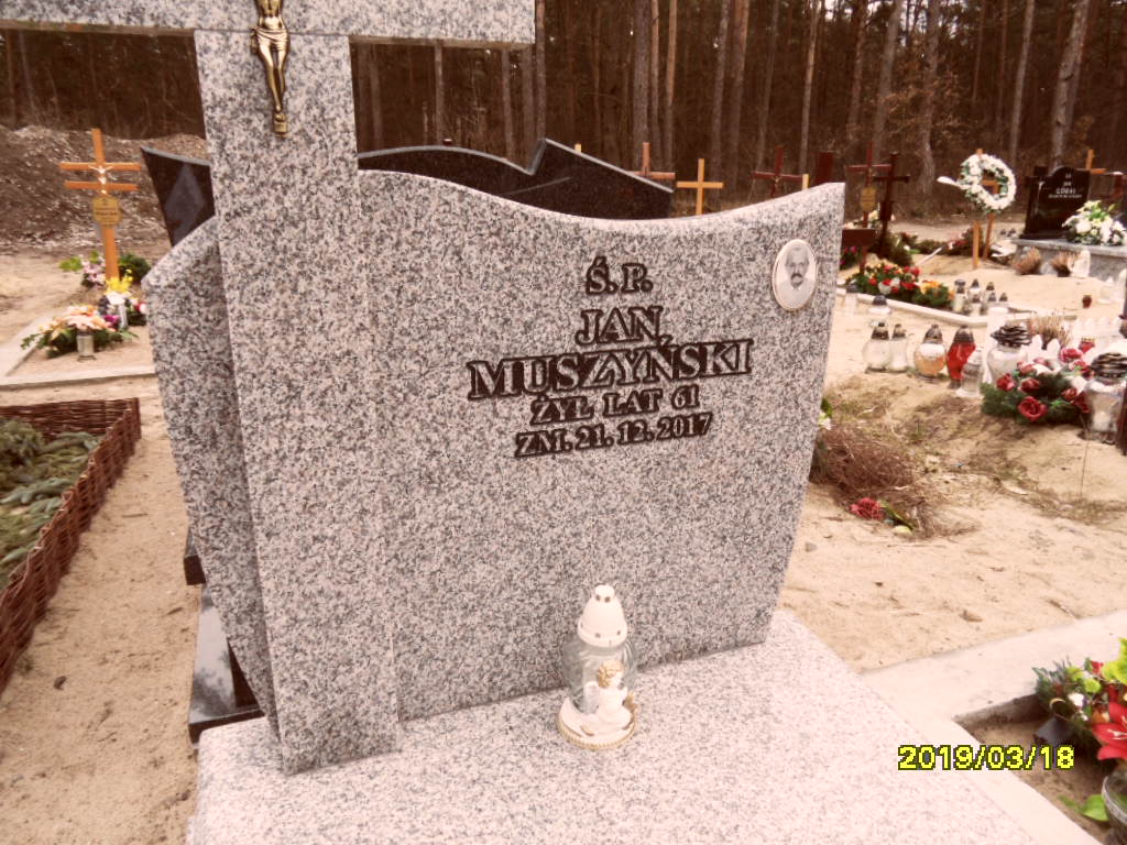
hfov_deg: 71.6
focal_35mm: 24
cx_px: 564
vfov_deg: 56.8
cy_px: 422
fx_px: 781
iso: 80
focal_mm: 3.9
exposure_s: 1/250
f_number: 3.2
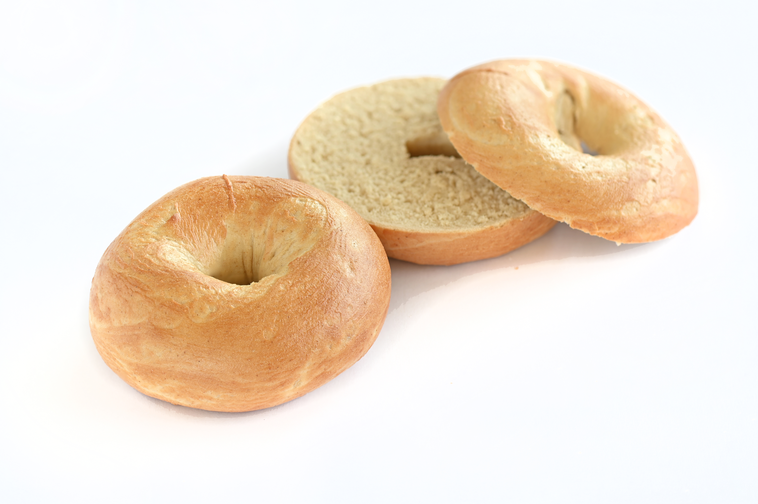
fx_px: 2208
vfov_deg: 13.0
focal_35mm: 105
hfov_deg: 19.5
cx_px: 379
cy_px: 252
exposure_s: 1/13
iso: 50
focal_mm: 105
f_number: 4.5
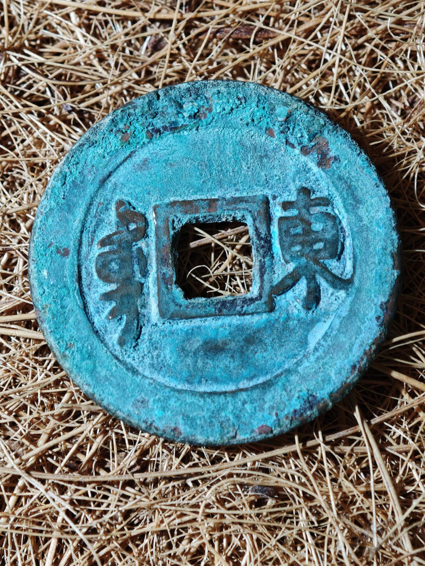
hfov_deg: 16.1
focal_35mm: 92
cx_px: 212
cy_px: 283
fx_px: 1506
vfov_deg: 21.3
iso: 250
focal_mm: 9
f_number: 2
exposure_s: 1/100
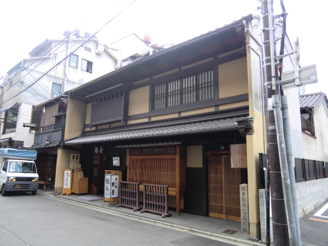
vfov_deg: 56.8
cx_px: 164
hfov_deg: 71.6
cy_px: 123
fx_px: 227
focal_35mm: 24
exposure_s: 1/80
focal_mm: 4.3
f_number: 3.2
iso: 64
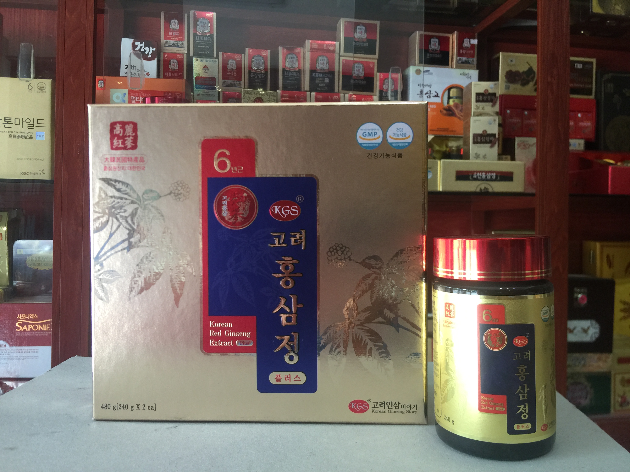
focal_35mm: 29
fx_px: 528
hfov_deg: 61.7
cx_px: 315
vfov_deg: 48.2
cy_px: 236
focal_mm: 4.15
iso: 64
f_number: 2.2
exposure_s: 1/33
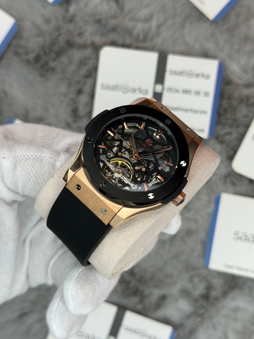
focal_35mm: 48
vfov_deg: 39.7
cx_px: 127
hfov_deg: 30.3
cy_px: 170
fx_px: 470
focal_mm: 6.76
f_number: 1.78
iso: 64
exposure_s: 1/786
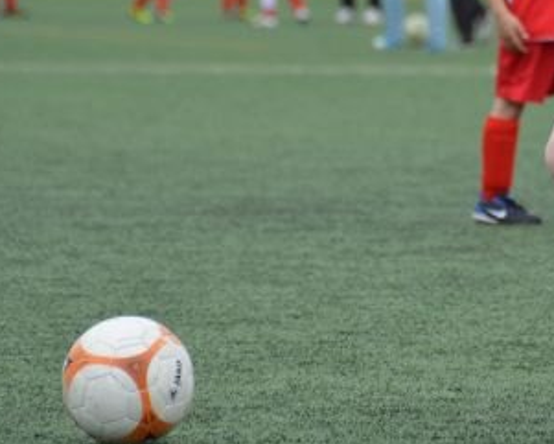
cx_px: 438
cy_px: 170
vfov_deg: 3.2
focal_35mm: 477
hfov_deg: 4.1
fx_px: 7824
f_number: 5.6
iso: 400
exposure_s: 1/1250
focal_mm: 170
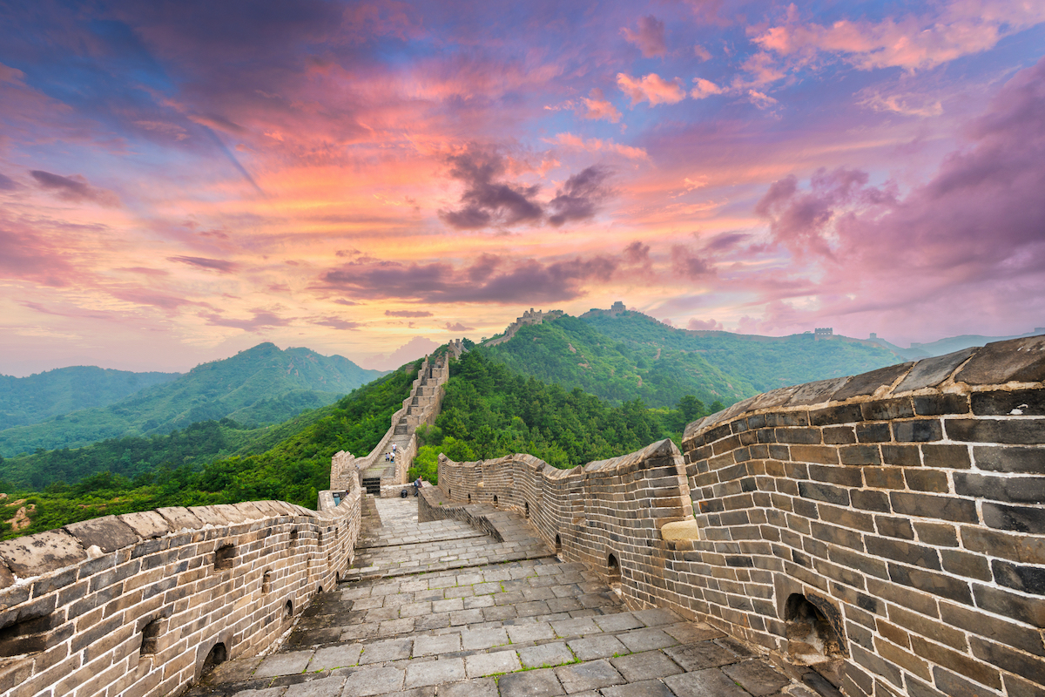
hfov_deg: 96.7
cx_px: 522
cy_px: 348
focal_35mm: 16
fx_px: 464
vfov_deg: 73.7
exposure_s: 1/30
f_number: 6.3
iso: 200
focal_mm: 16
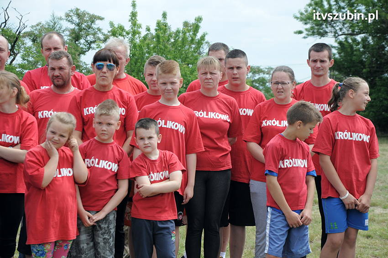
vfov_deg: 10.7
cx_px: 194
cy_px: 129
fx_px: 1373
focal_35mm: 128
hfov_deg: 16.1
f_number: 8
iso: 500
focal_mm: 85
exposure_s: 1/1000
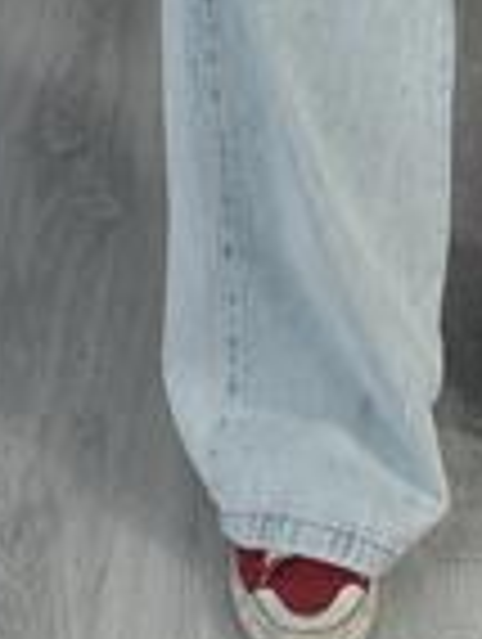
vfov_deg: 11.1
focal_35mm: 171
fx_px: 3165
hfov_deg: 8.7
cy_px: -320
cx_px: 428
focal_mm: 6.86
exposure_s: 1/196
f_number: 1.78
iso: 80
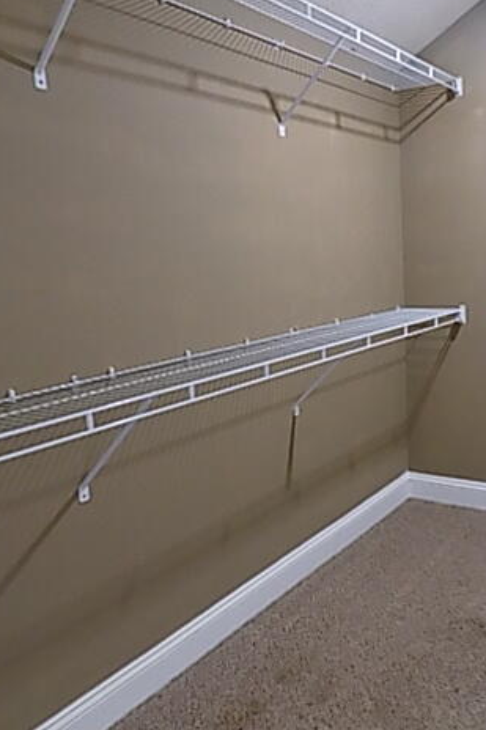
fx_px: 669
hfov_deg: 39.3
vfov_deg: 57.2
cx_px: 335
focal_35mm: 33
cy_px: 365
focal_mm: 4
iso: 400
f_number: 3.1
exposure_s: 1/13
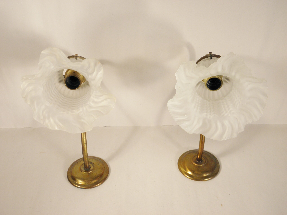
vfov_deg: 36.8
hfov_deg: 47.9
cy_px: 108
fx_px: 323
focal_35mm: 39
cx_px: 144
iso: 100
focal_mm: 7.1
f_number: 3.8
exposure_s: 1/80
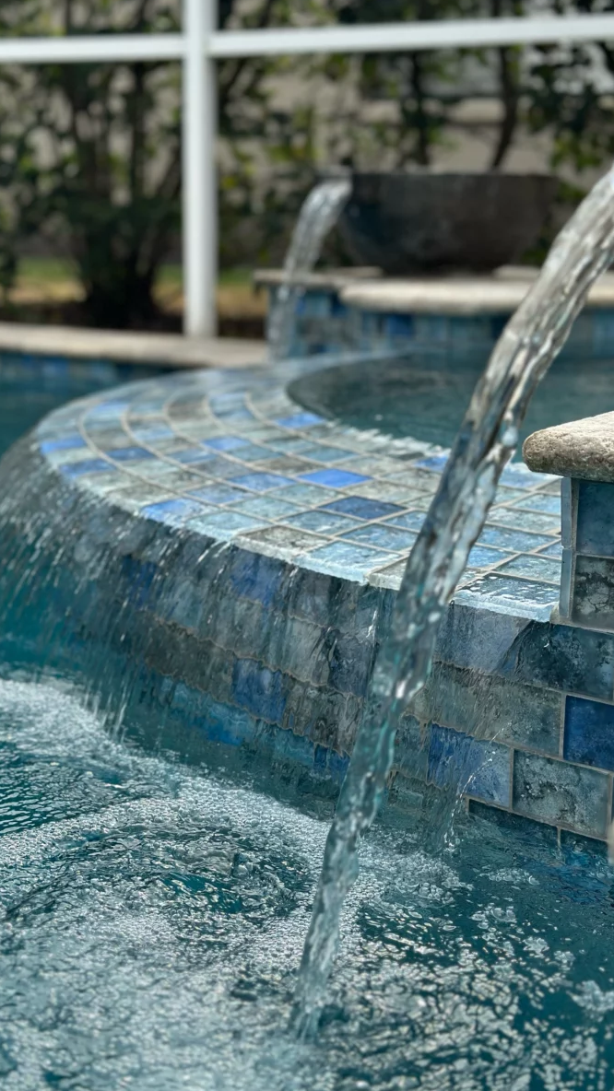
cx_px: 258
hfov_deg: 22.6
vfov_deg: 39.2
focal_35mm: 53
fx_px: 1534
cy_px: 546
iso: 80
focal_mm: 6.86
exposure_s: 1/1751
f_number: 1.78
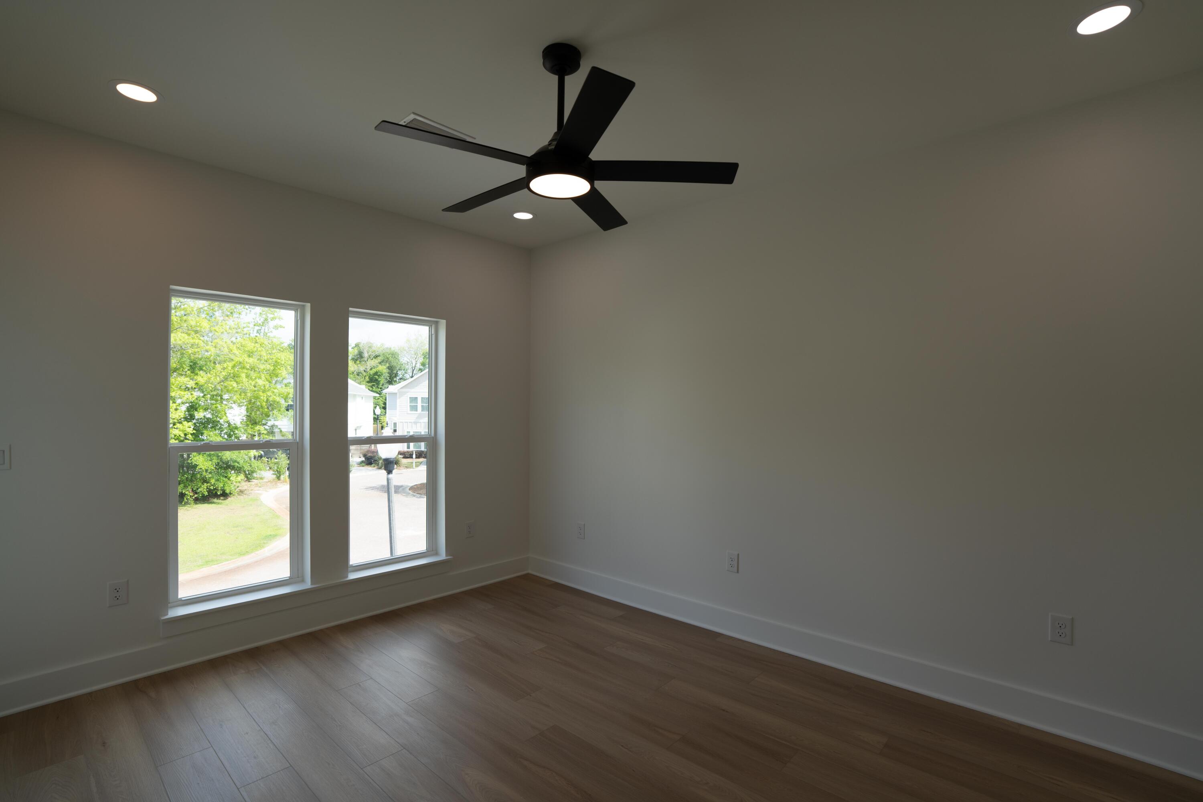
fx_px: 535
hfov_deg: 96.7
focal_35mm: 16
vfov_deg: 73.7
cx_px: 602
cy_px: 401
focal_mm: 16
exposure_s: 1/160
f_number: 4
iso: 100
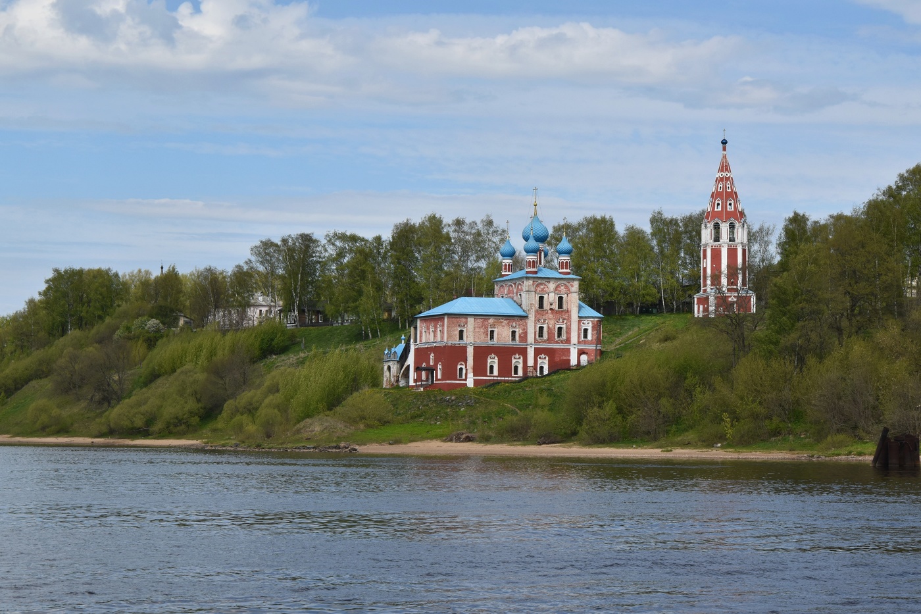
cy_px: 307
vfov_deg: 17.5
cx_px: 460
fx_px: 1995
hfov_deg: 26.0
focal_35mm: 78
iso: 200
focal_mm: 52
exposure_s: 1/400
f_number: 10
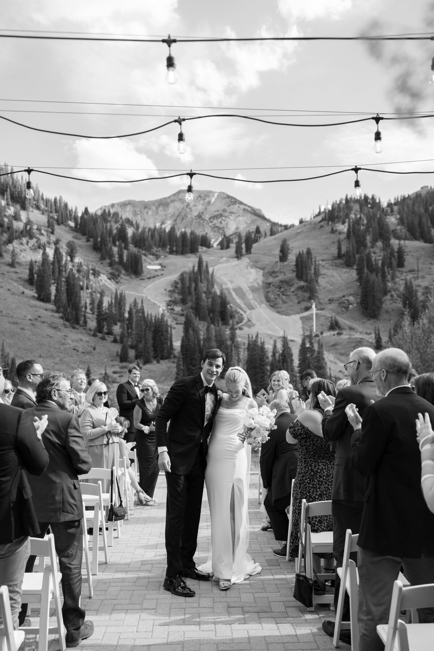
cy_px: 326
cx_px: 217
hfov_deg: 37.9
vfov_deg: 54.4
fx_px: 633
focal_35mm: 35
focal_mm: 35
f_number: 2.5
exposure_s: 1/3200
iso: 100
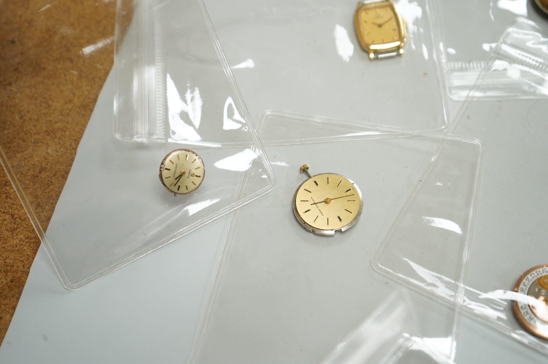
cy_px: 182
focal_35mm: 62
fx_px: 943
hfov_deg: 32.4
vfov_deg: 21.9
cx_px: 274
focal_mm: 62
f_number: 5.6
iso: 2500
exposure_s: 1/200
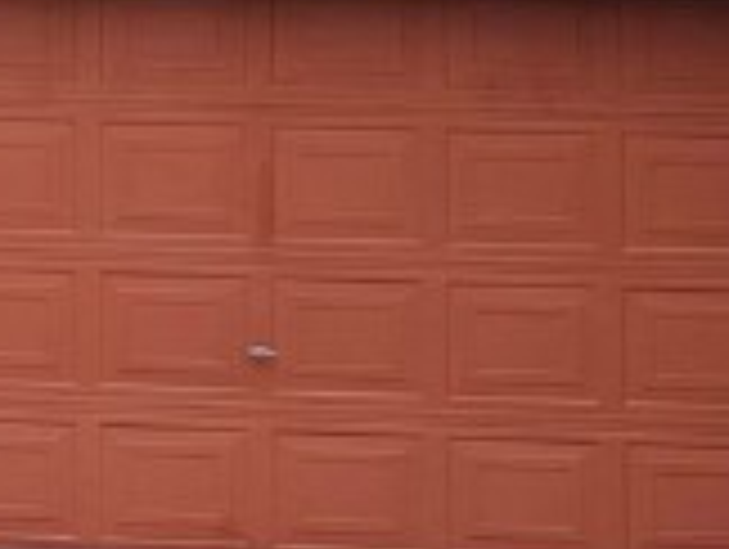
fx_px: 3332
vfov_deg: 9.3
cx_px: -711
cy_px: -126
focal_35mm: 158
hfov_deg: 11.3
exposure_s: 1/4525
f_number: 1.6
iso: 32
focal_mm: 5.1
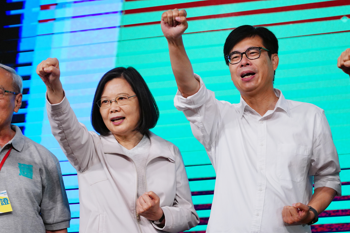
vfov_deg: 8.7
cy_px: 117
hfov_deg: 13.0
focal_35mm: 158
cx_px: 175
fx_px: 1536
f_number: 4
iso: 1600
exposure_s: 1/500
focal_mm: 105
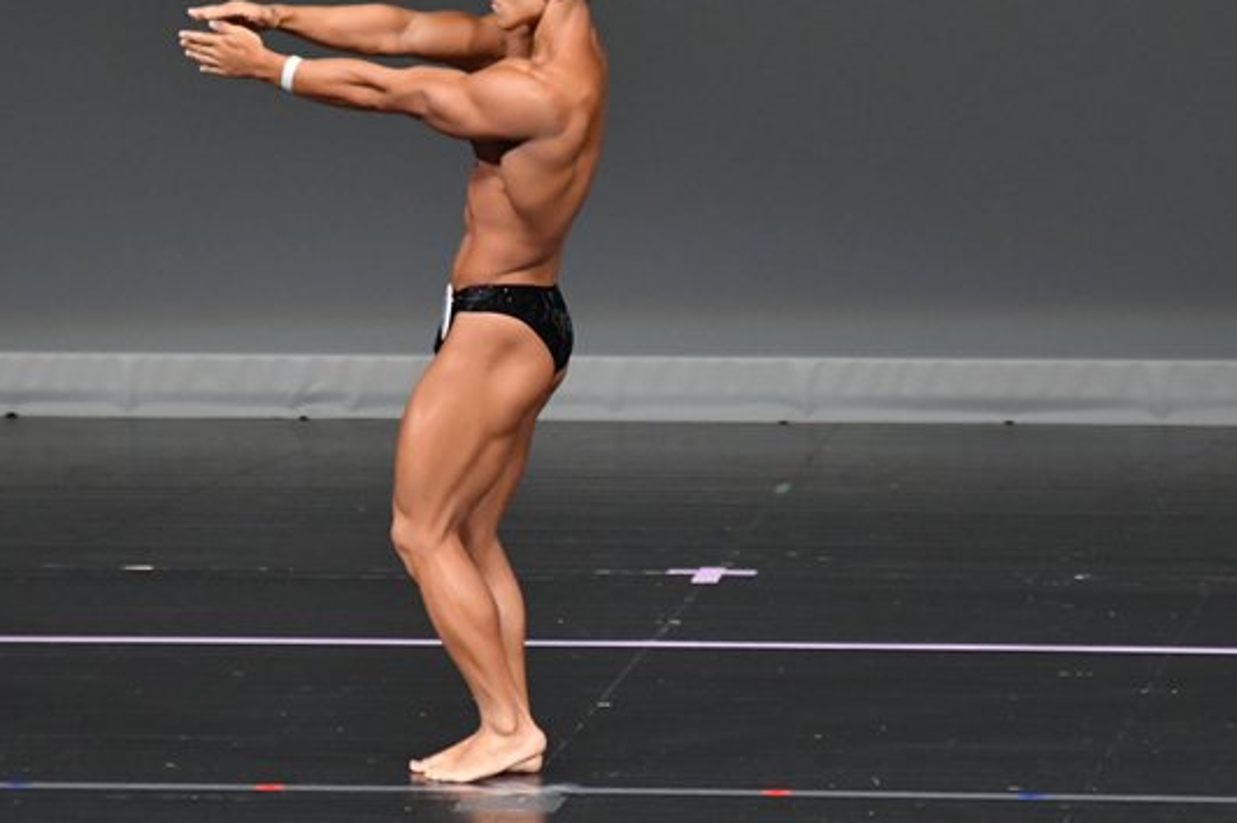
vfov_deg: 3.0
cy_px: 349
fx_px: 15761
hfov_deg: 4.5
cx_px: 617
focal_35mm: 459
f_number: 5.6
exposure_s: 1/400
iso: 4000
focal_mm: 210
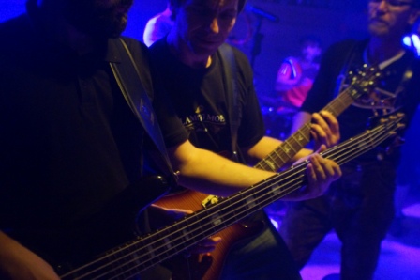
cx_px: 210
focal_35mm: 42
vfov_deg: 31.8
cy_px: 140
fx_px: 490
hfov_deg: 46.4
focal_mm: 28
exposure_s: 1/160
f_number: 3.5
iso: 3200
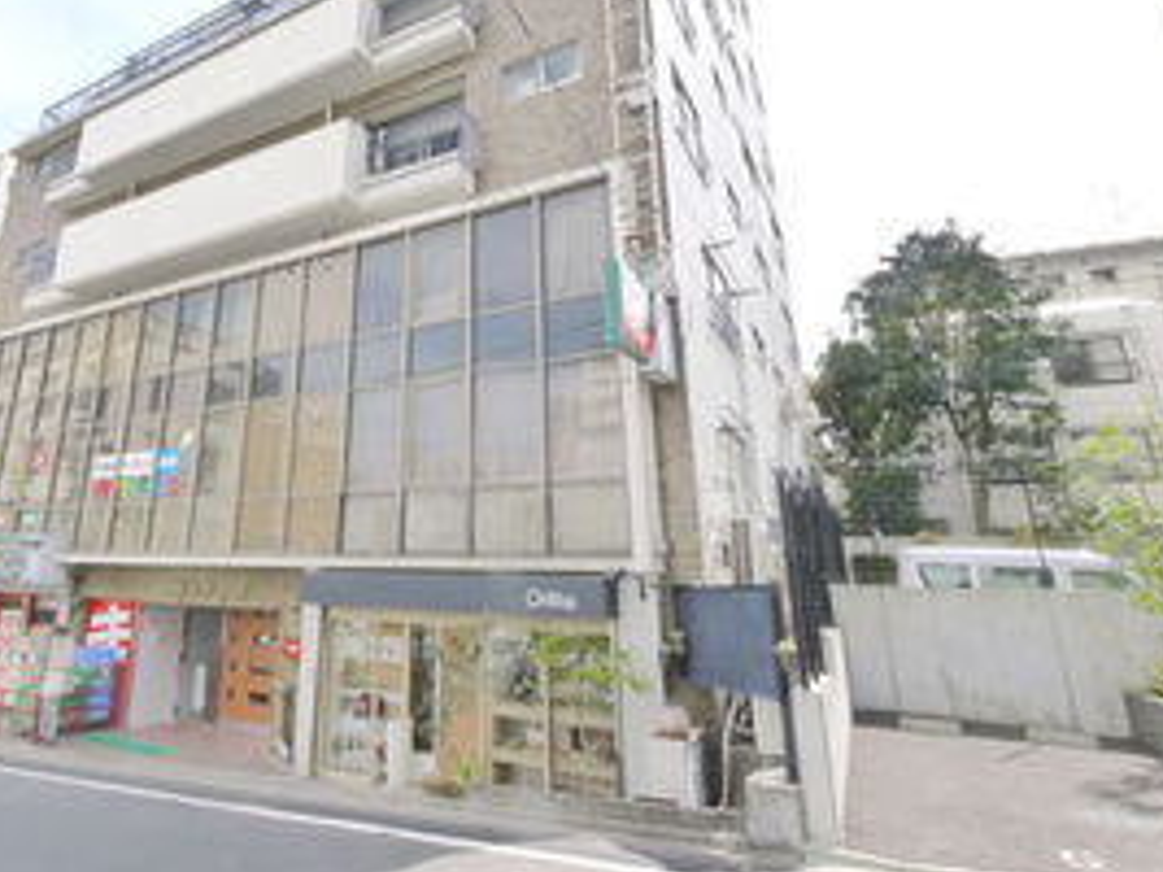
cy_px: 347
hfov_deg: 74.3
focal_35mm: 22
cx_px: 396
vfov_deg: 60.5
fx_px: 739
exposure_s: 1/320
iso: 640
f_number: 8
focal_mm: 7
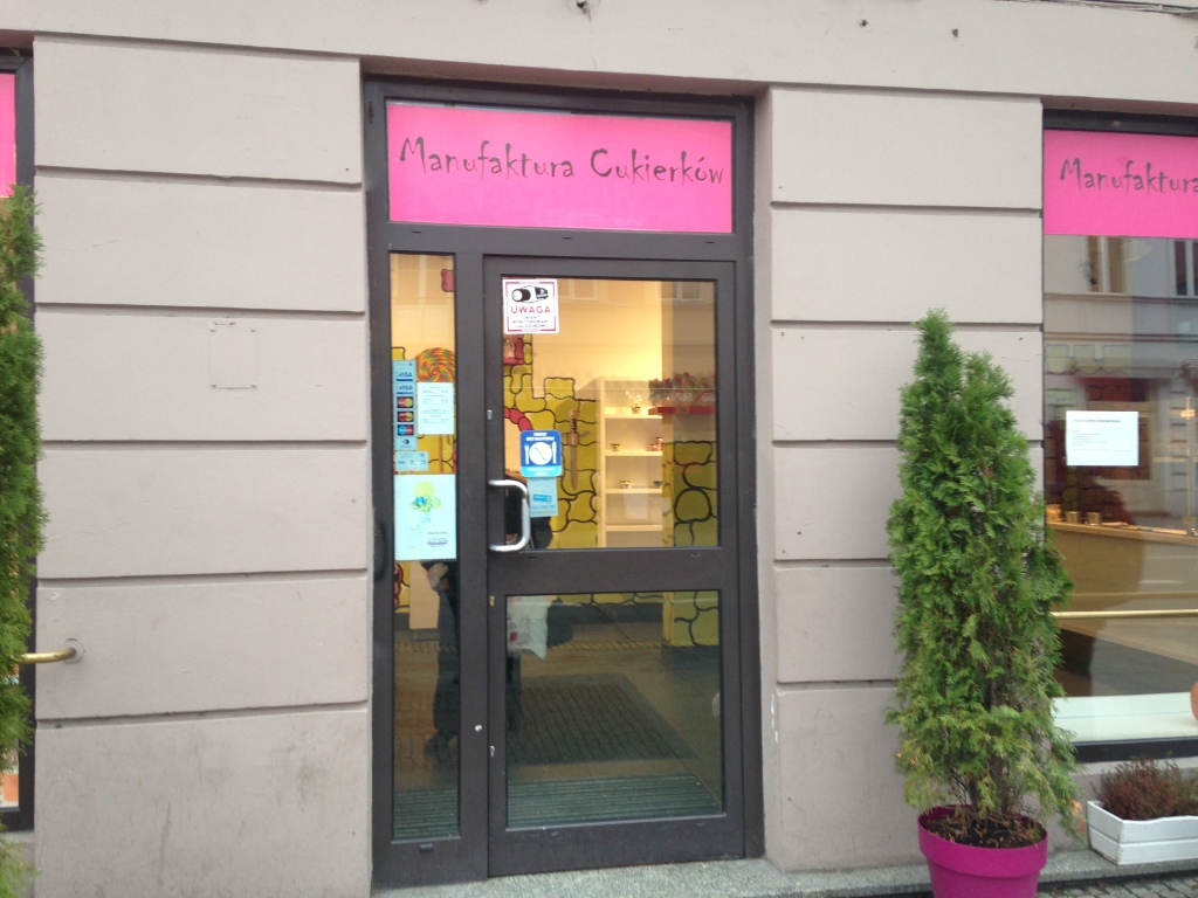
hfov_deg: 55.4
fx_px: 1142
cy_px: 449
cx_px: 599
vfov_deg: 42.9
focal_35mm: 33
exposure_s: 1/40
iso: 64
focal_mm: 4.12
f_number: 2.4
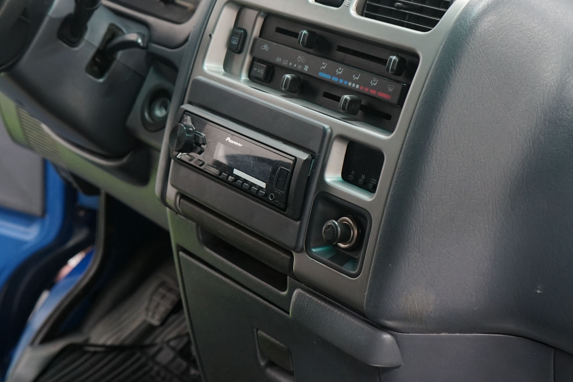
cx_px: 194
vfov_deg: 19.1
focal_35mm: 71
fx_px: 1130
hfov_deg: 28.3
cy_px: 113
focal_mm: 41
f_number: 4.5
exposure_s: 1/20
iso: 800
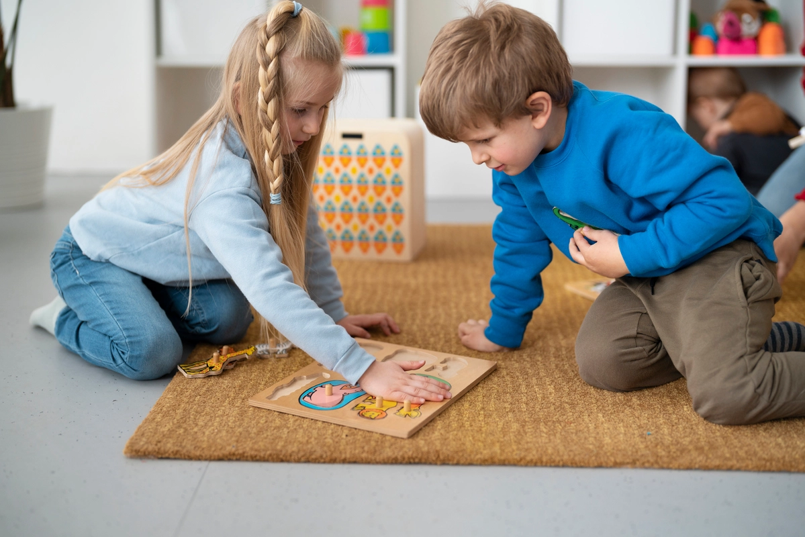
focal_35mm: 50
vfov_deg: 27.0
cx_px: 402
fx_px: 1118
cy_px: 268
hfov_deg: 39.6
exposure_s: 1/250
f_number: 1.6
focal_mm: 50
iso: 250
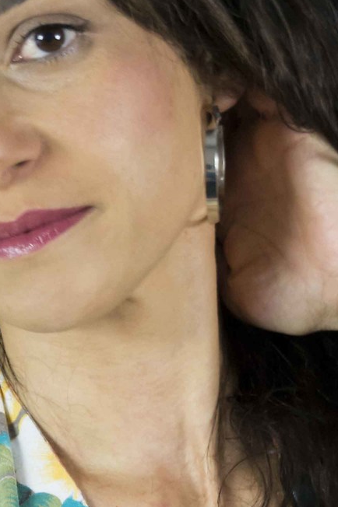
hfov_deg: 6.2
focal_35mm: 221
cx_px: 116
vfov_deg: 9.2
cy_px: 530
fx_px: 3115
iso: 1100
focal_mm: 40
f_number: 5
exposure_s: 1/30
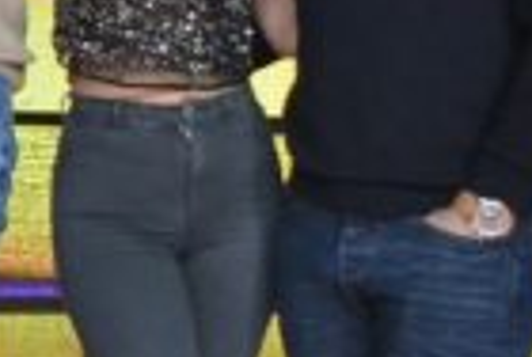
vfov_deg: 7.0
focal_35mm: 197
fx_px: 2917
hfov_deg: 9.8
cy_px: 76
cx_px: -464
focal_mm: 24
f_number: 5.6
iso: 3200
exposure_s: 1/250
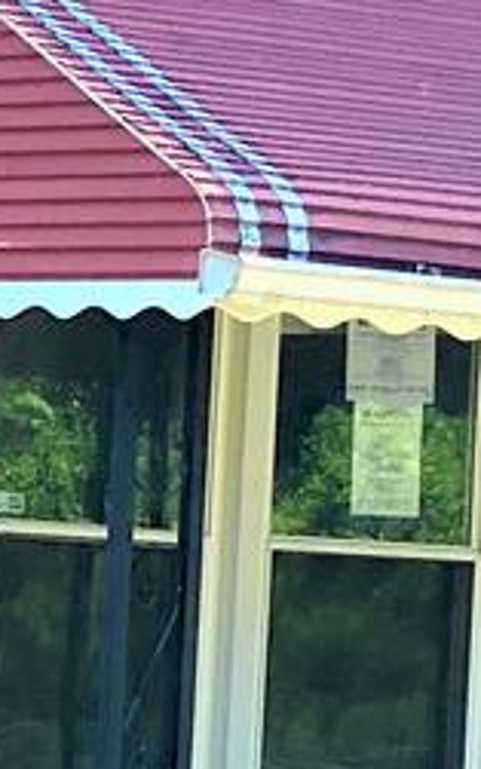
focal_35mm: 337
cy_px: 407
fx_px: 7064
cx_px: -116
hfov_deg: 3.9
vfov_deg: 6.2
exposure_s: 1/311
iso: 20
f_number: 2
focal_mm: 6
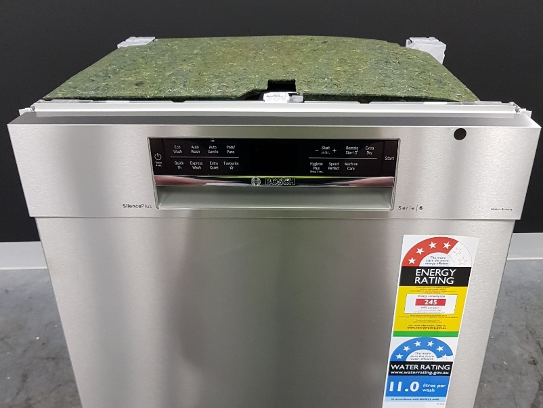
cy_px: 287
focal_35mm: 35
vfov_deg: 40.0
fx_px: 549
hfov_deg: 52.6
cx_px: 274
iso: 200
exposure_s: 1/50
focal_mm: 4.2
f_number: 1.7
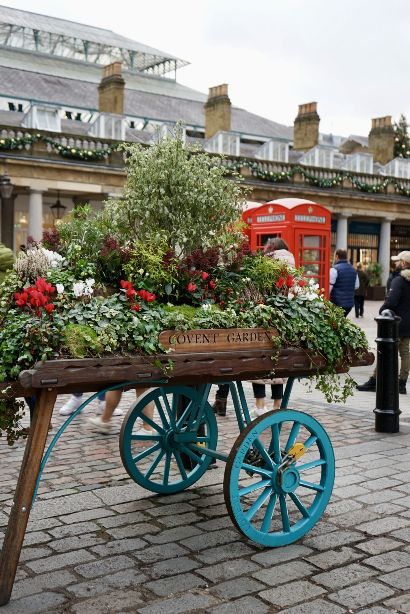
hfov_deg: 31.9
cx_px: 205
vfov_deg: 46.4
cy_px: 307
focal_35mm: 42
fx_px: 716
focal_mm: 42
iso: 100
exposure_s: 1/60
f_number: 4.5
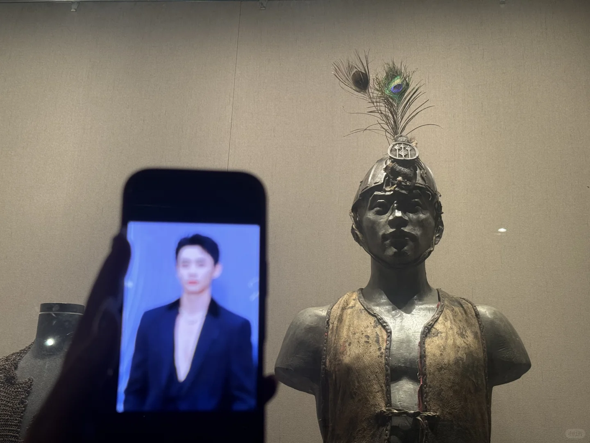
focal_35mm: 48
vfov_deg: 30.3
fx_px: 818
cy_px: 222
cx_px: 295
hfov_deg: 39.7
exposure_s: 1/50
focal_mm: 6.76
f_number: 1.78
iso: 64
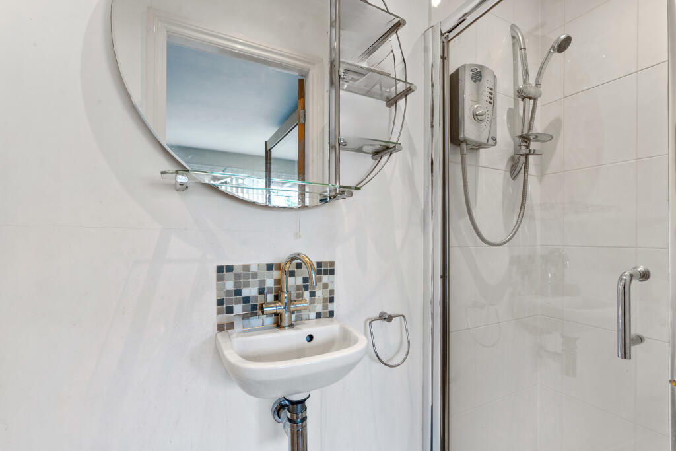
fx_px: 300
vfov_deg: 73.8
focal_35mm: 16
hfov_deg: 96.7
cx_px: 338
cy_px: 226
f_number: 8
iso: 400
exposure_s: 1/2
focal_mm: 16
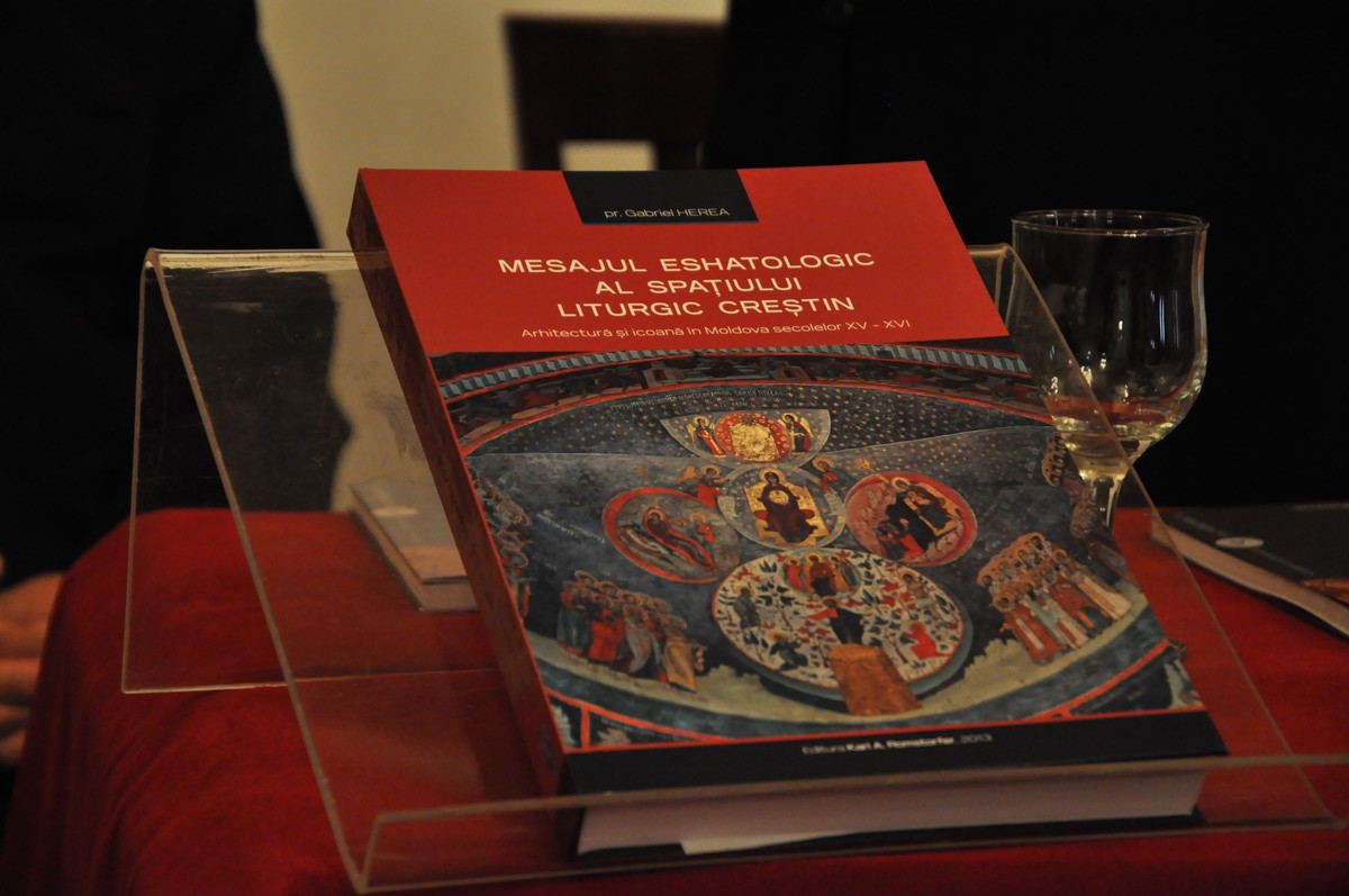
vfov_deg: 10.7
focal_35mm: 128
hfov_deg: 16.1
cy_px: 448
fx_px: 4772
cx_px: 674
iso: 1600
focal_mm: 85
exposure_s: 1/25
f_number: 5.6
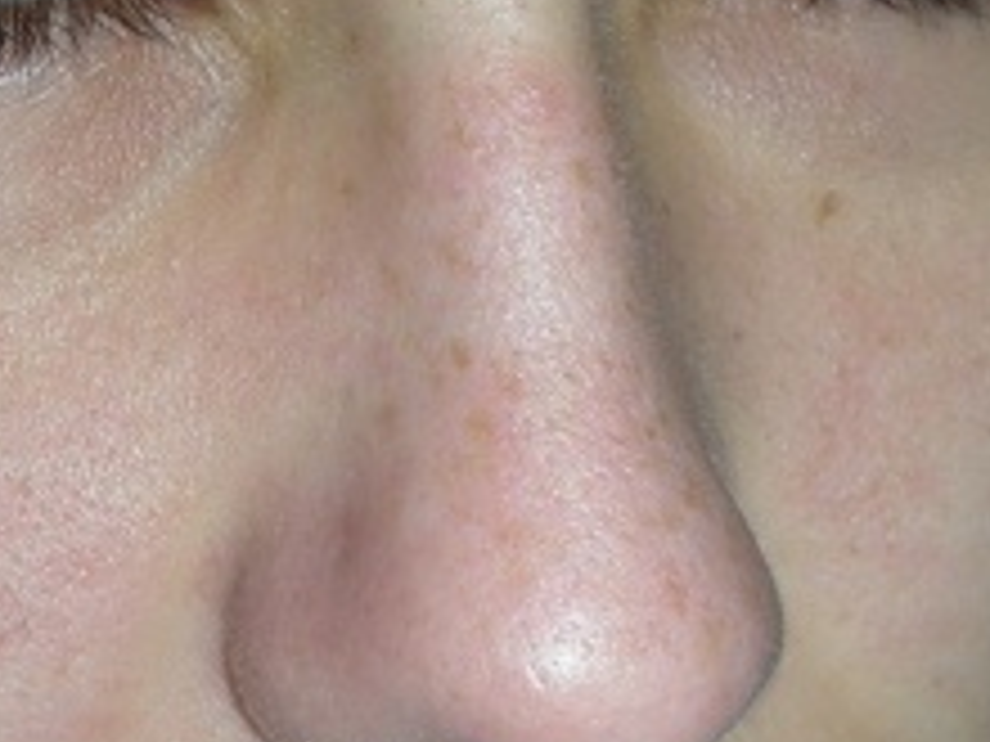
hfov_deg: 15.5
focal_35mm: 126
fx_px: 3604
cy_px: -166
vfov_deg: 11.5
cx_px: 148
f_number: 7.9
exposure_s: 1/60
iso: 50
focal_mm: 5.8
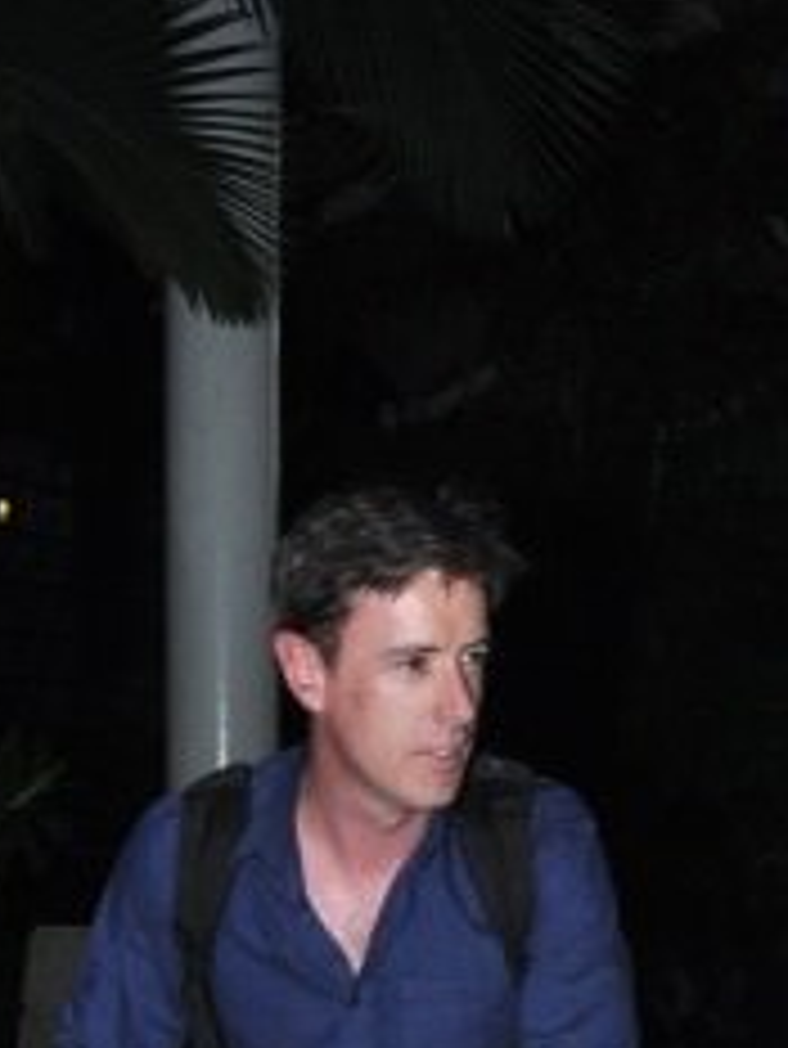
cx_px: 403
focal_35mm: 89
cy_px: 1435
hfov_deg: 16.6
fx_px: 2699
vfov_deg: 19.9
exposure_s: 1/125
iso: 500
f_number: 5.6
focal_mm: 18
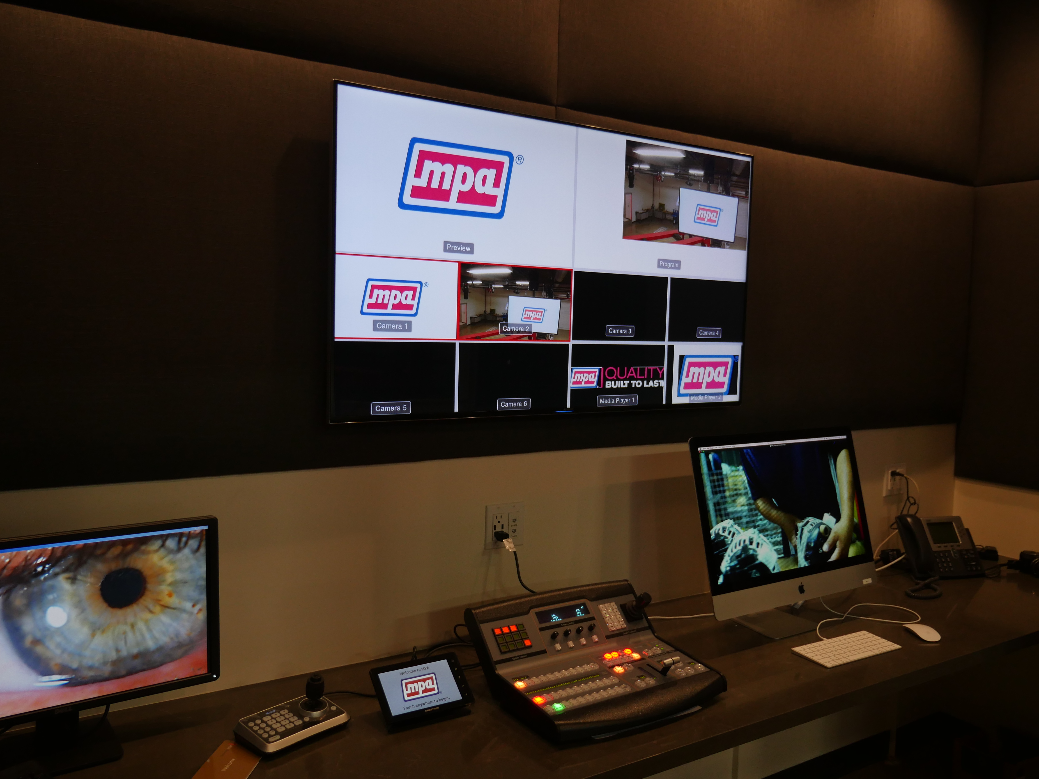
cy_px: 390
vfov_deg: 49.7
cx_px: 520
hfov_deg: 63.4
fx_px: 840
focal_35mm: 28
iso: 400
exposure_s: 1/160
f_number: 2.8
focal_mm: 14
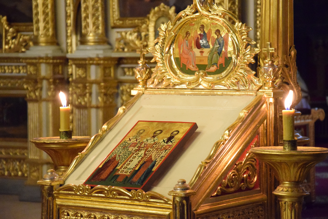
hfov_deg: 16.1
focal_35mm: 128
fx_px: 1162
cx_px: 164
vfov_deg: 10.8
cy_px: 110
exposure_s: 1/40
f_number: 5.6
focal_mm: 85
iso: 8000
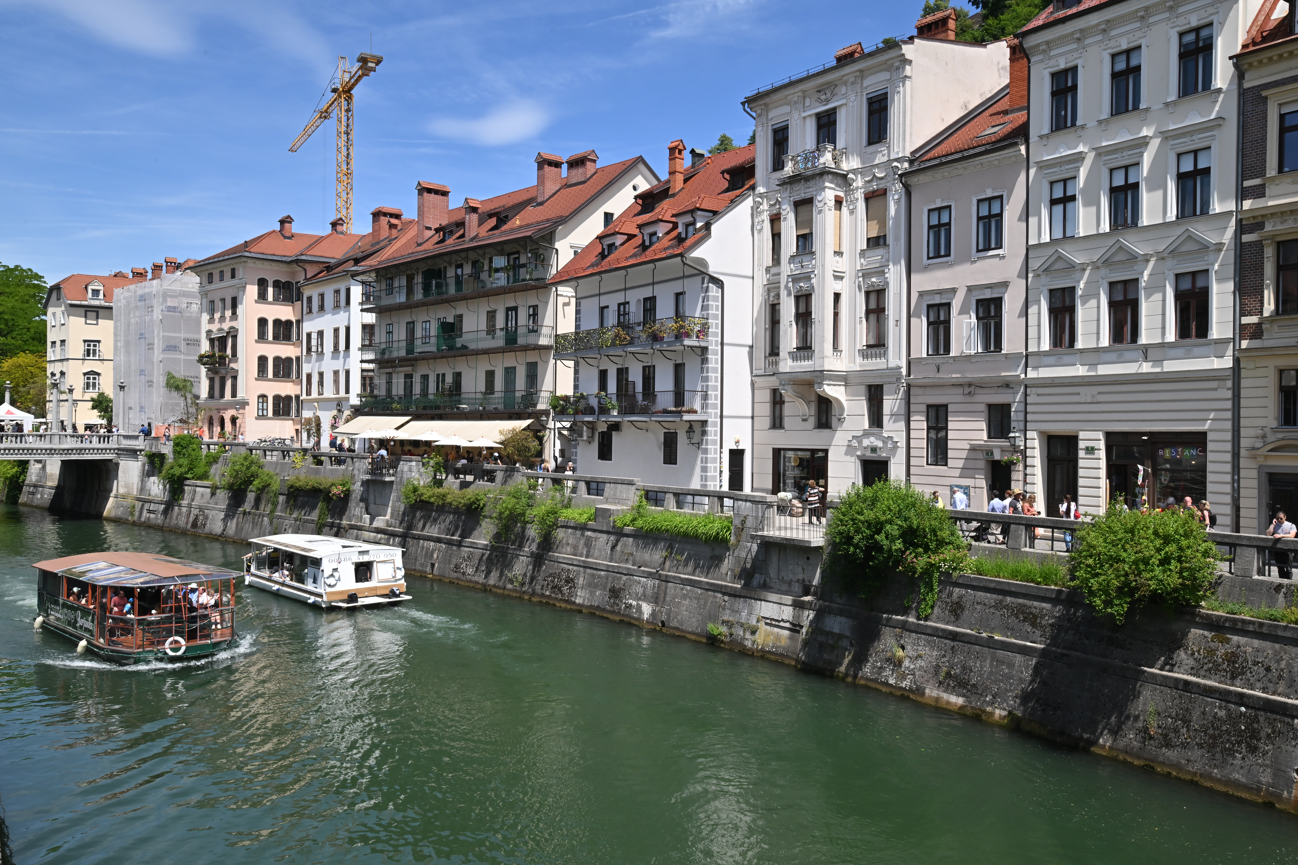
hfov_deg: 61.9
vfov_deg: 43.6
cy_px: 432
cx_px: 649
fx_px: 1082
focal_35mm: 30
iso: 500
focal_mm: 30
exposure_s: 1/320
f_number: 20
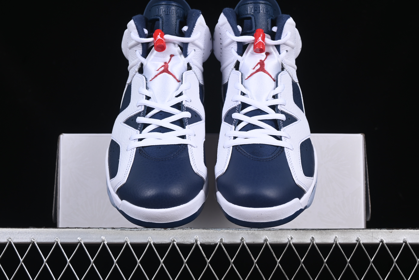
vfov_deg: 18.2
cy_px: 140
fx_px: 873
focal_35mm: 75
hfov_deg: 27.0
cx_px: 210
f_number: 8
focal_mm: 50
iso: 160
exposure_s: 1/80
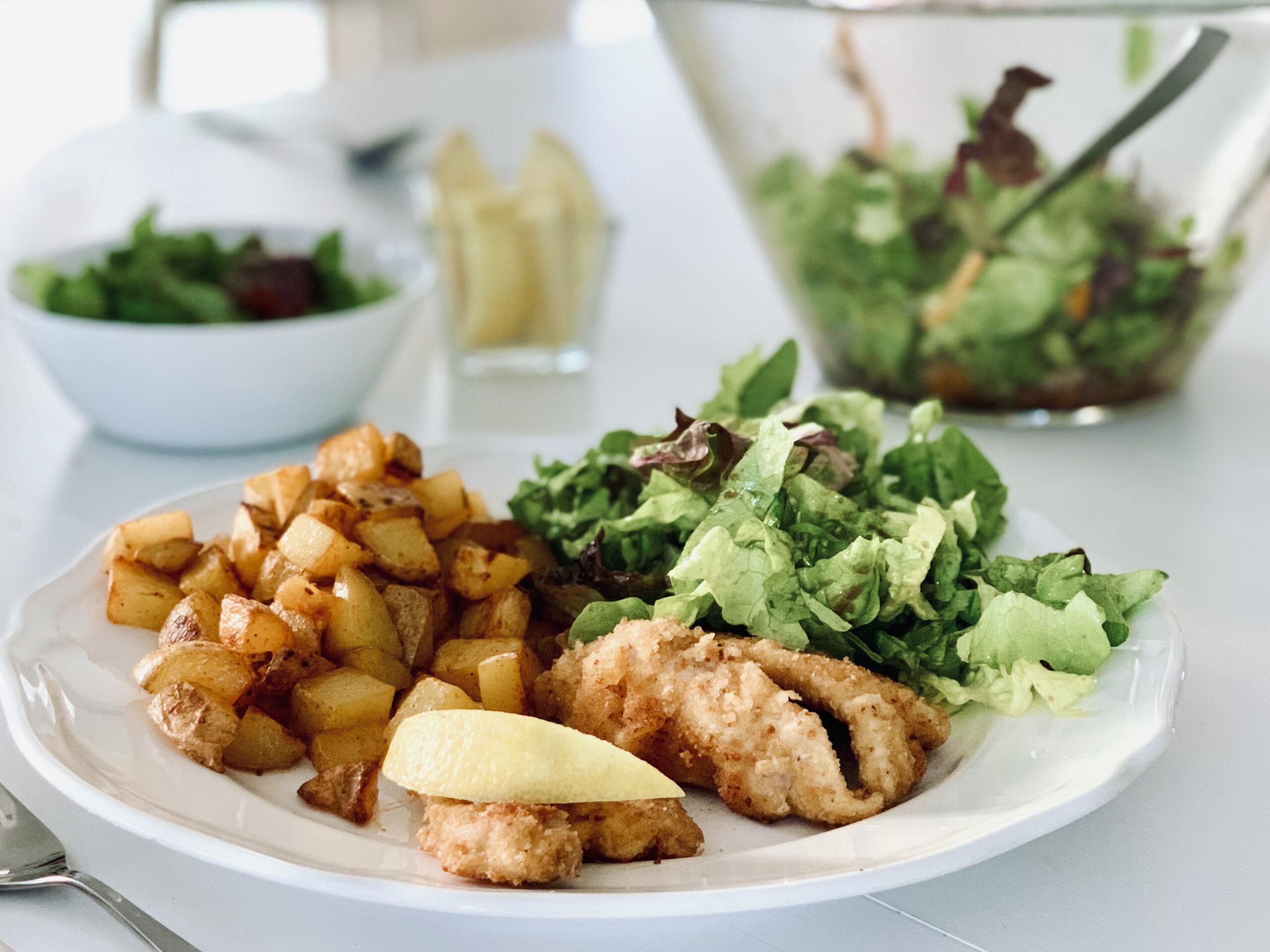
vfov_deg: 28.0
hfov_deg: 36.8
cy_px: 476
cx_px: 635
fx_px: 1908
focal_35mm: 52
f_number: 2.4
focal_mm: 6
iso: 160
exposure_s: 1/60
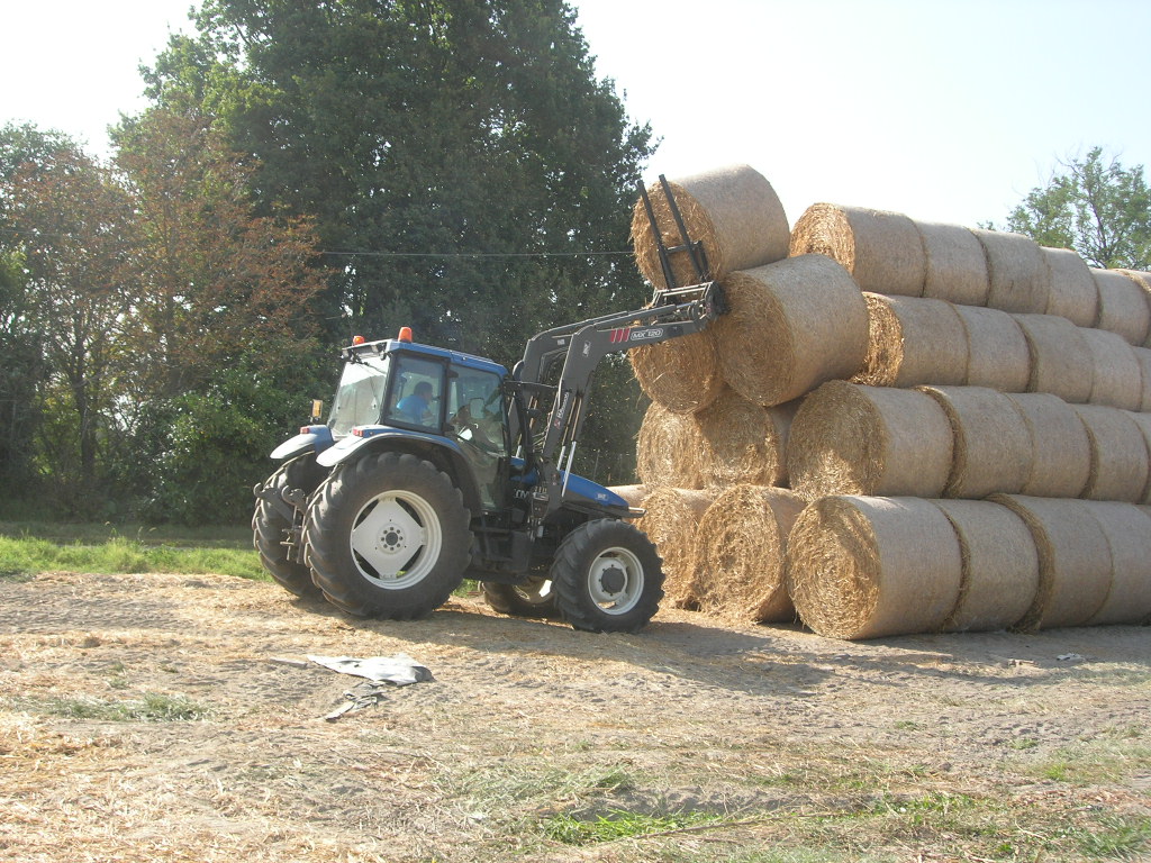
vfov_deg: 37.7
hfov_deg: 49.0
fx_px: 1264
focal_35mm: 38
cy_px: 432
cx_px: 576
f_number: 4.8
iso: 64
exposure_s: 1/212
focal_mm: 7.8
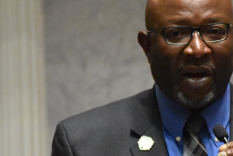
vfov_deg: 1.7
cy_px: 131
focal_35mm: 799
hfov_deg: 2.6
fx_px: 5171
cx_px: 156
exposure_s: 1/250
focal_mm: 180
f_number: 5.3
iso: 12800
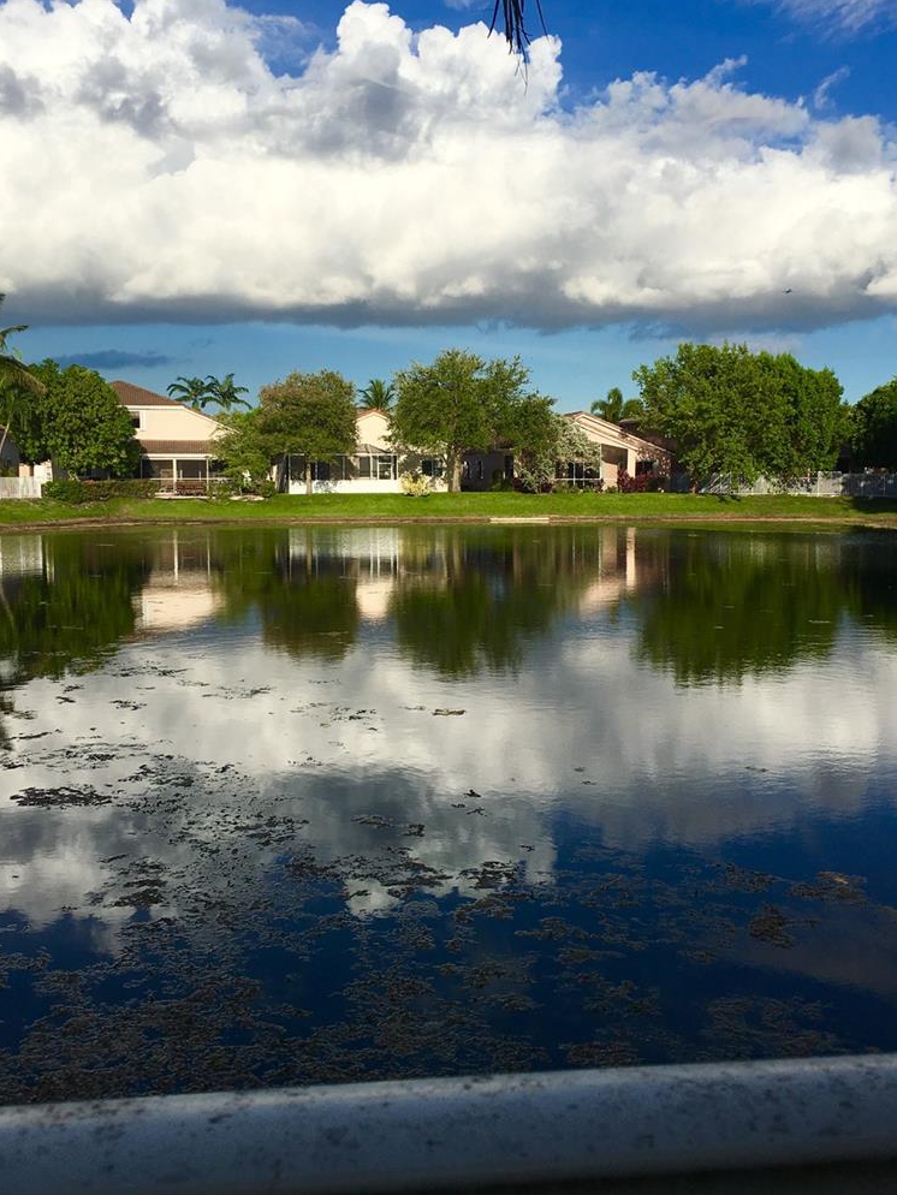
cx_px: 391
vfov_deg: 52.6
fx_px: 1209
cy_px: 555
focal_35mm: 35
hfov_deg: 40.6
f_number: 2.2
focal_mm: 4.15
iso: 25
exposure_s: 1/3077
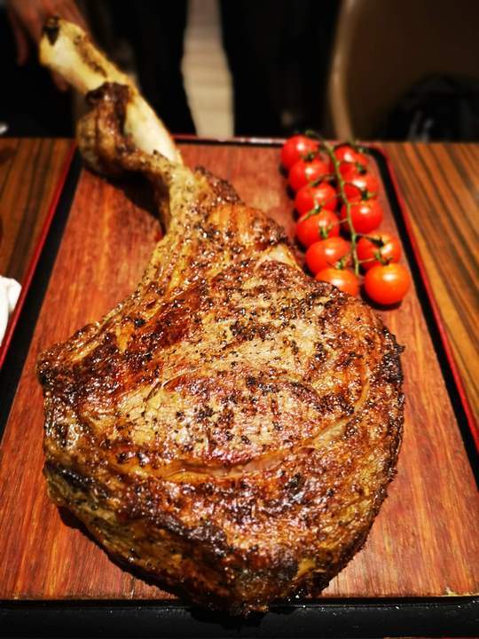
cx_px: 240
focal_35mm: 27
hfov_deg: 51.4
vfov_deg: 65.3
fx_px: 498
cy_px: 320
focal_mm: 3.95
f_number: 4
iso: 320
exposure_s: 1/30
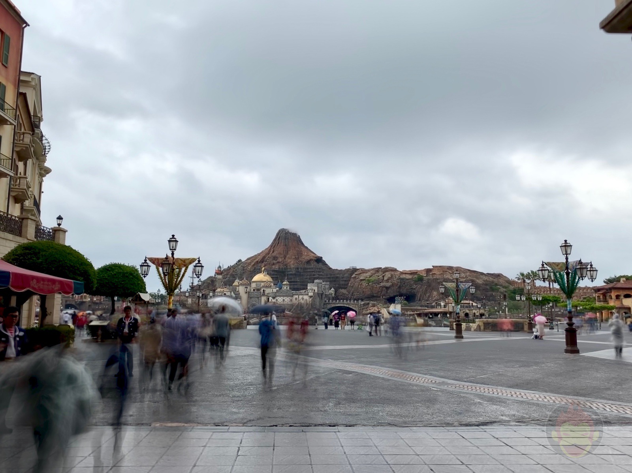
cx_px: 316
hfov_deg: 67.3
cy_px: 236
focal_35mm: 26
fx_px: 474
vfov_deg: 53.0
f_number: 1.8
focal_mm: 4.25
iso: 25
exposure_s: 1/879
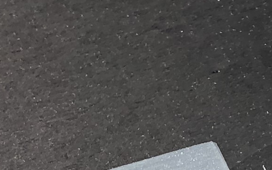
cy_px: 349
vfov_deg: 6.2
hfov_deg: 10.1
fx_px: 1520
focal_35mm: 205
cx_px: 322
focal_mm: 3.99
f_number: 1.8
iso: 64
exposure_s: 1/120
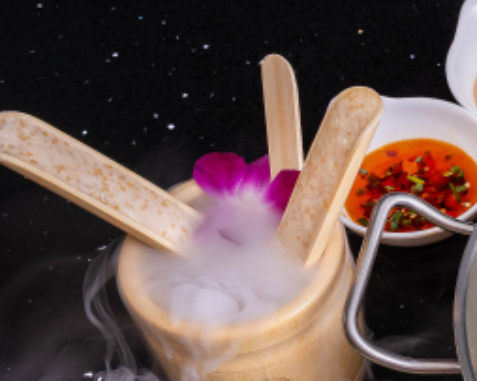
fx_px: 1708
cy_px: 451
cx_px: 815
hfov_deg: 14.3
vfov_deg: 12.5
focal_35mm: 121
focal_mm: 32
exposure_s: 1/200
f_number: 9
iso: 200
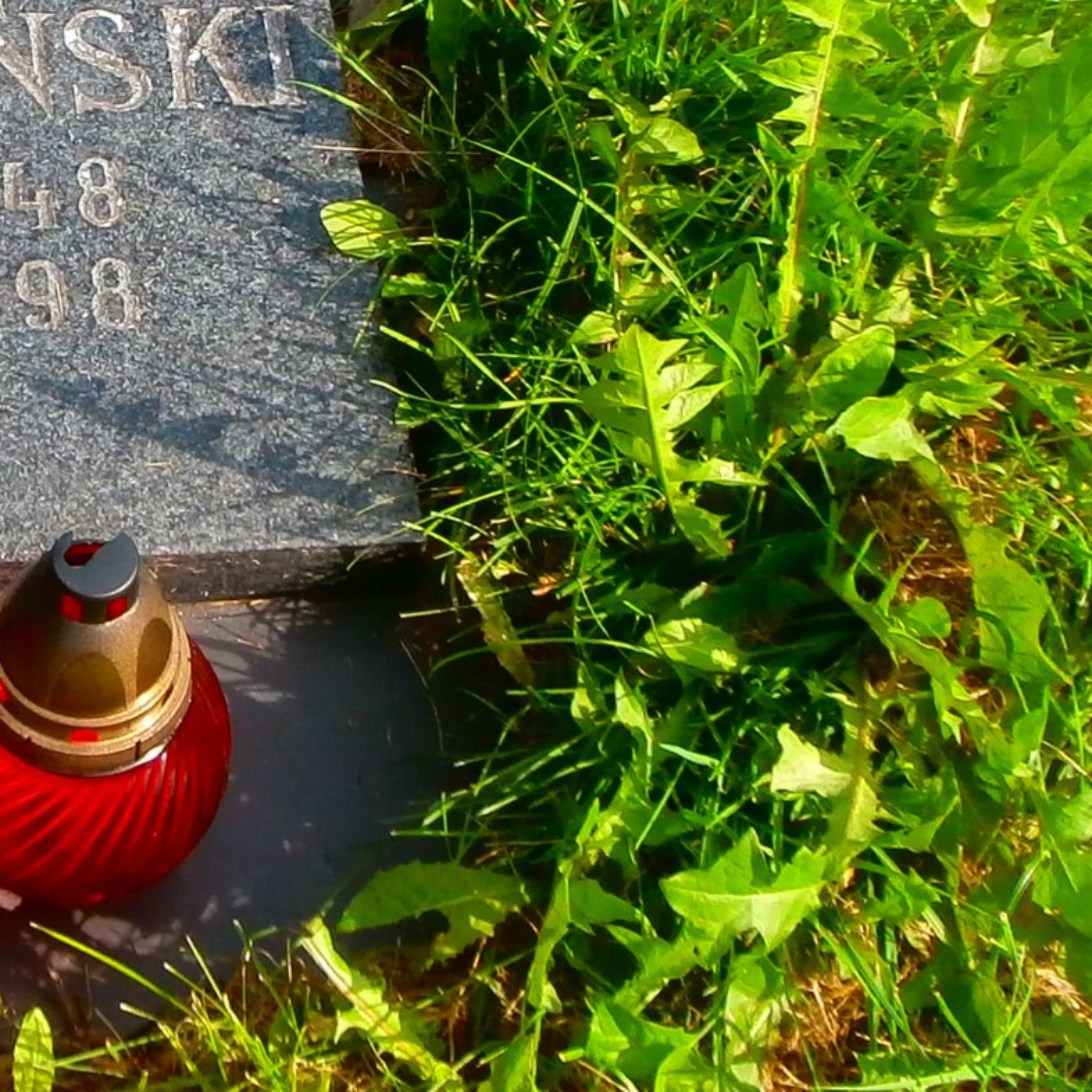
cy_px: 14
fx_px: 3605
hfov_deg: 16.6
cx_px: -169
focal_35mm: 101
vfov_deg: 16.9
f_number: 3.5
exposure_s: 1/400
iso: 100
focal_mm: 5.36
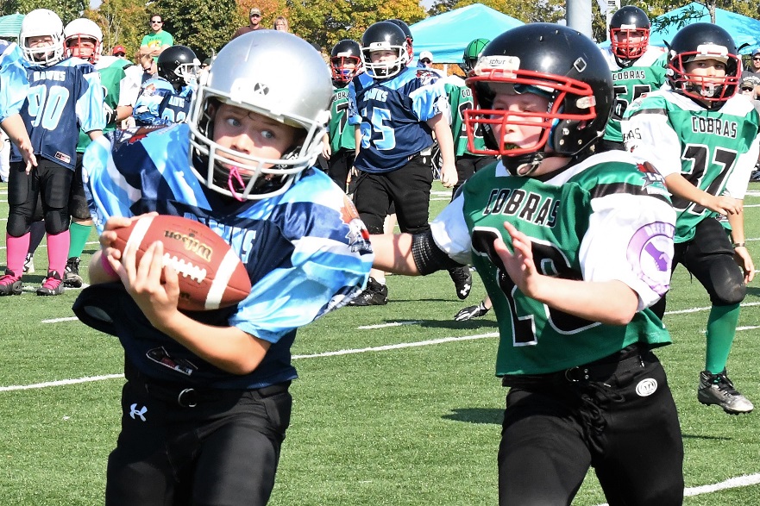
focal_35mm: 105
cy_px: 253
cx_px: 380
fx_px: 2216
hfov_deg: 19.5
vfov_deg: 13.0
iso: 2800
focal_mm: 70
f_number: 16
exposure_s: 1/1000
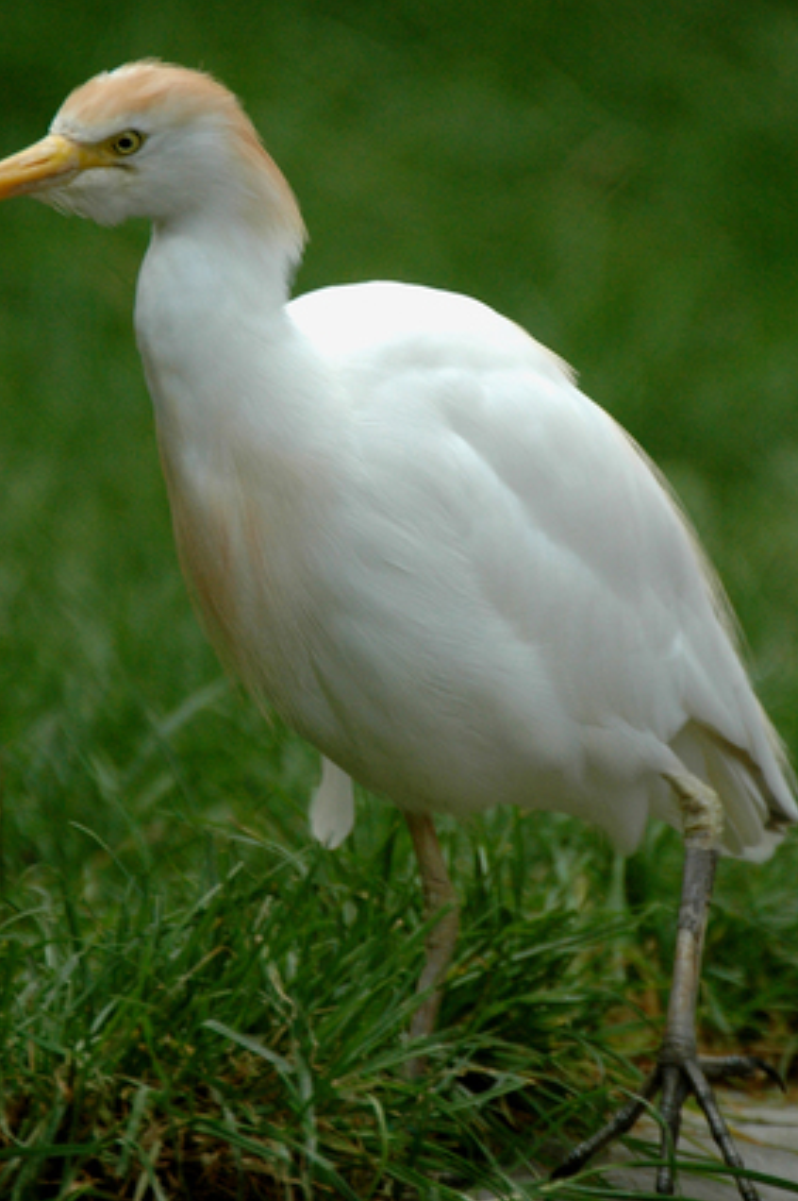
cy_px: 521
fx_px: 32403
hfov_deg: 1.4
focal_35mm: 973
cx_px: 396
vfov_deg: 2.1
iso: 800
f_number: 6.3
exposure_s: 1/250
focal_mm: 500
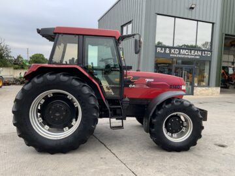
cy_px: 88
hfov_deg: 61.7
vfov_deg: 48.2
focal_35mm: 29
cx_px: 118
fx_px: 197
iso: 25
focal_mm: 3
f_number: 1.8
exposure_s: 1/122
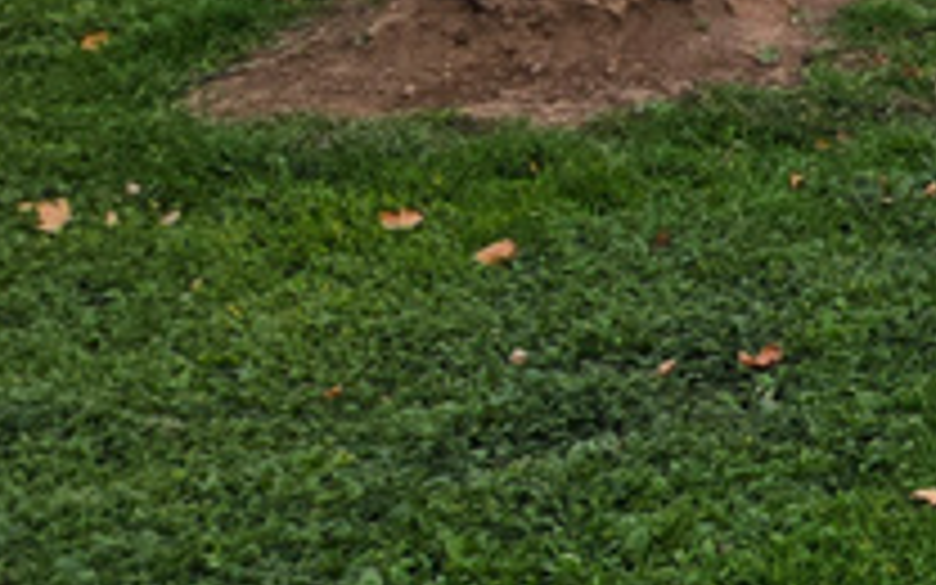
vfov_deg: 17.8
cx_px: 1845
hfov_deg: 19.1
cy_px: -198
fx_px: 1735
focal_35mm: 68
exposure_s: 1/120
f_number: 1.9
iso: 25
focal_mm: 2.2
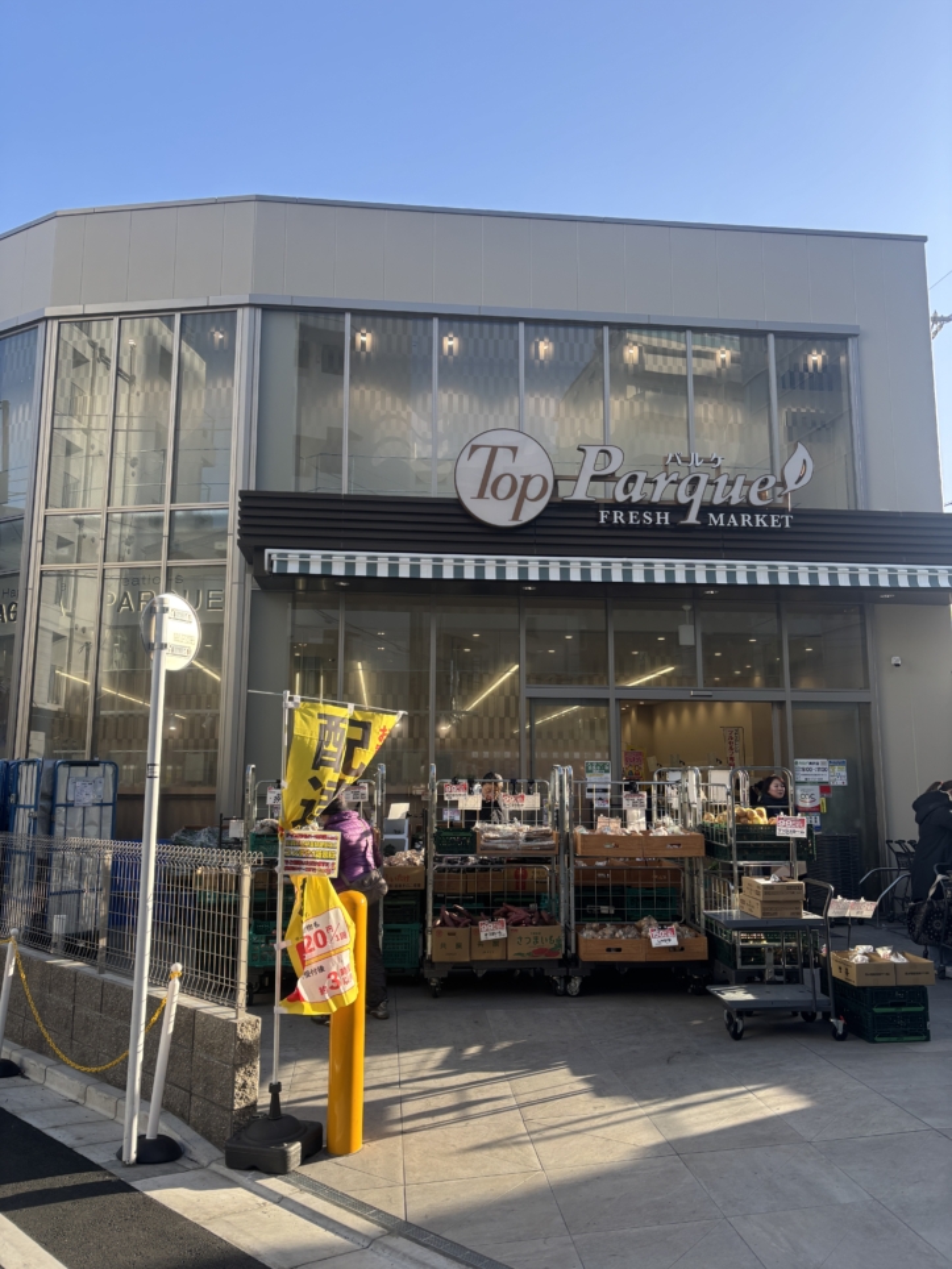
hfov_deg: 53.1
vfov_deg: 67.3
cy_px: 634
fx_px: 953
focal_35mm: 26
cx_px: 476
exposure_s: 1/747
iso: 50
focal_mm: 5.96
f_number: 1.6
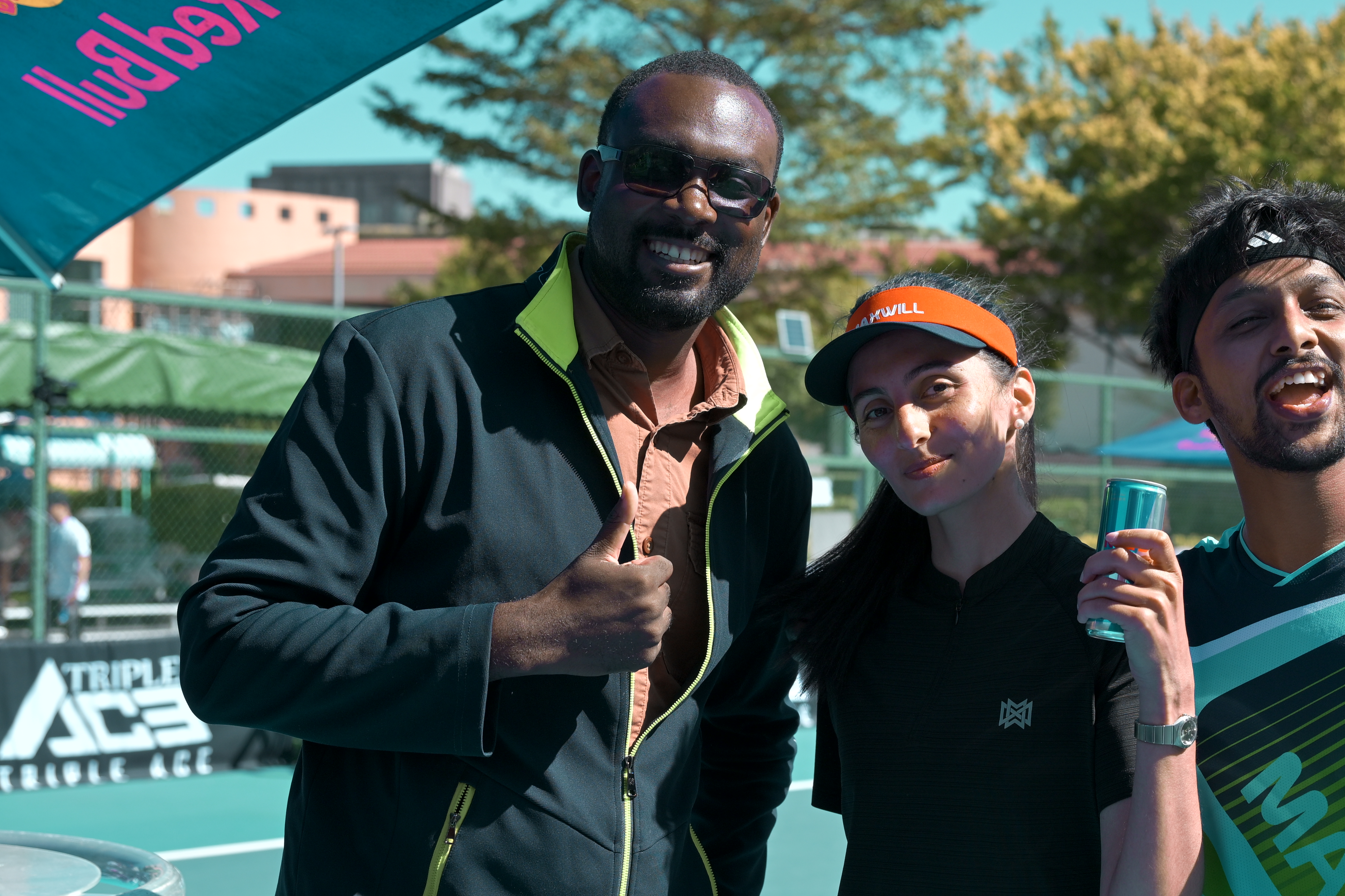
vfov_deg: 21.6
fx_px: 2354
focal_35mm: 63
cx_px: 884
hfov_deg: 31.7
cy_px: 464
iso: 250
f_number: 4
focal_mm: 43
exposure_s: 1/1600
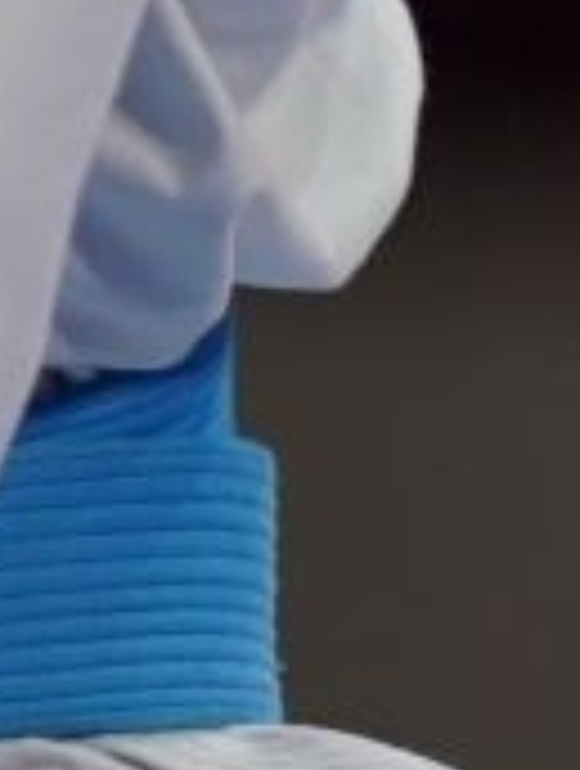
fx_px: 89875
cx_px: -1093
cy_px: -955
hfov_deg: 0.4
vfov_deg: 0.5
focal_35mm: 4038
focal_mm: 400
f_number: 2.8
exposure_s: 1/500
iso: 500
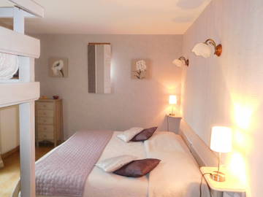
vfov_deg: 54.9
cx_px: 132
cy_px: 98
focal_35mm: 25
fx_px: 190
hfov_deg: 69.4
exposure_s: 1/2
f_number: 3.4
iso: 800
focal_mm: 4.5
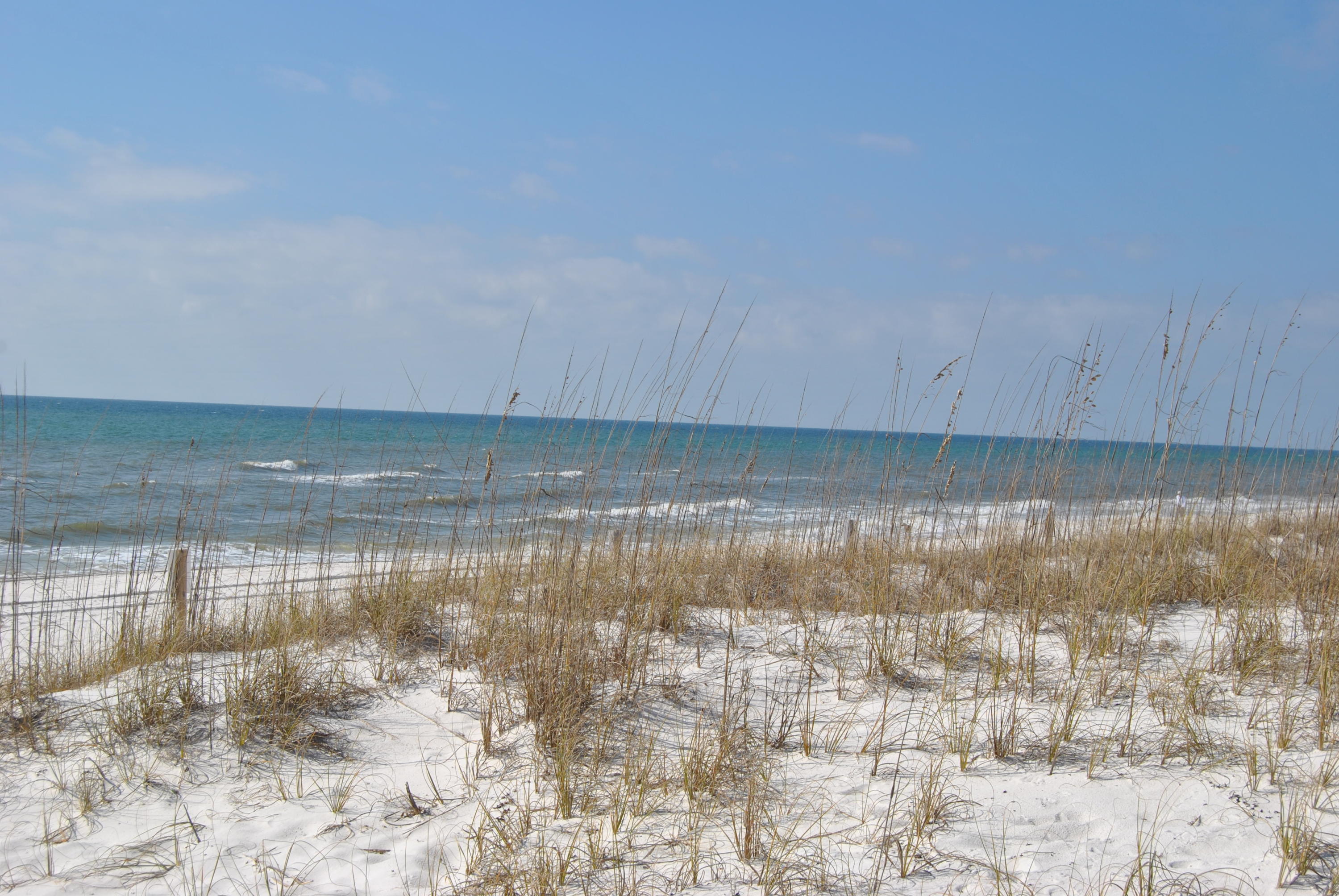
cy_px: 448
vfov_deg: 23.8
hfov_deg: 35.0
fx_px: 2123
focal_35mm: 57
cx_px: 670
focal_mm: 38
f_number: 9
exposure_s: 1/320
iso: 100
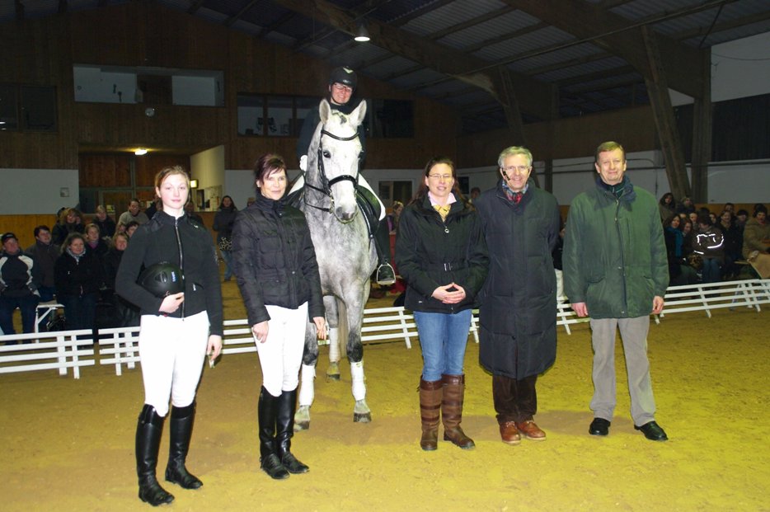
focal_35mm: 36
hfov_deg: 53.2
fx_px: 769
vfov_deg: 36.8
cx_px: 385
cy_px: 256
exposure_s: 1/40
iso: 400
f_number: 4
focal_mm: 24
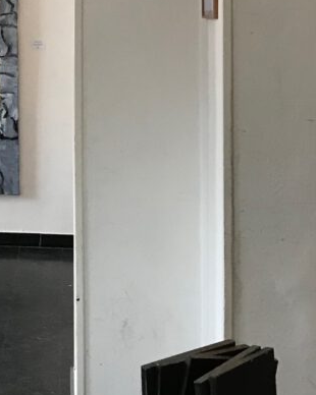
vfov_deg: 20.1
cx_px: -153
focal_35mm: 94
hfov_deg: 15.2
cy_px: 62
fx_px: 1100
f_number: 1.8
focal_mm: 3.99
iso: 32
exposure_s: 1/25
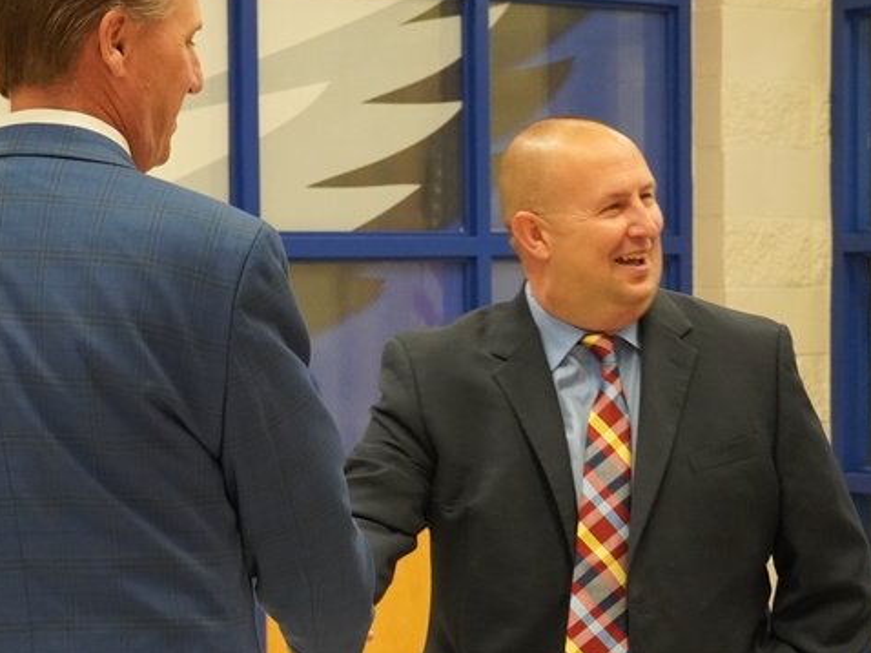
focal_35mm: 102
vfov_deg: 14.5
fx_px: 2566
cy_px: 422
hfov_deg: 19.1
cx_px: 222
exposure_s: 1/160
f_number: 4.5
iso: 2000
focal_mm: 33
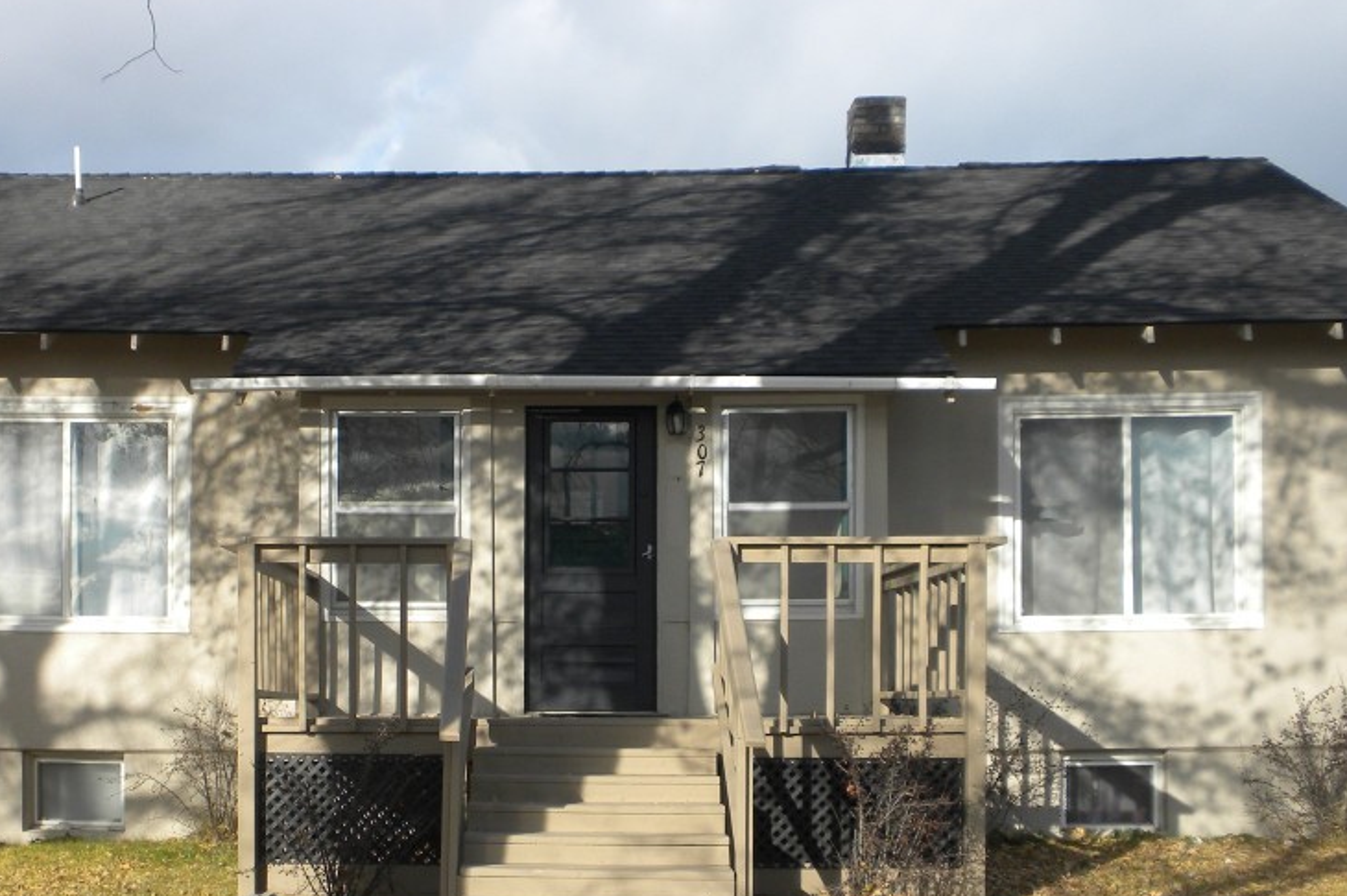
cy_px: 654
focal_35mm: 54
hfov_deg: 36.6
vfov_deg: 24.8
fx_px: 2019
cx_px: 495
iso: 64
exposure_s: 1/493
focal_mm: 6.6
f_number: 3.5
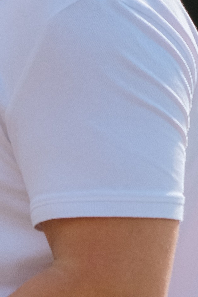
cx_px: -108
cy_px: 28
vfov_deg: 9.0
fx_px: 1891
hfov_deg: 5.9
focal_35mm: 229
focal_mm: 35
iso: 640
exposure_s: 1/3000
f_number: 2.2
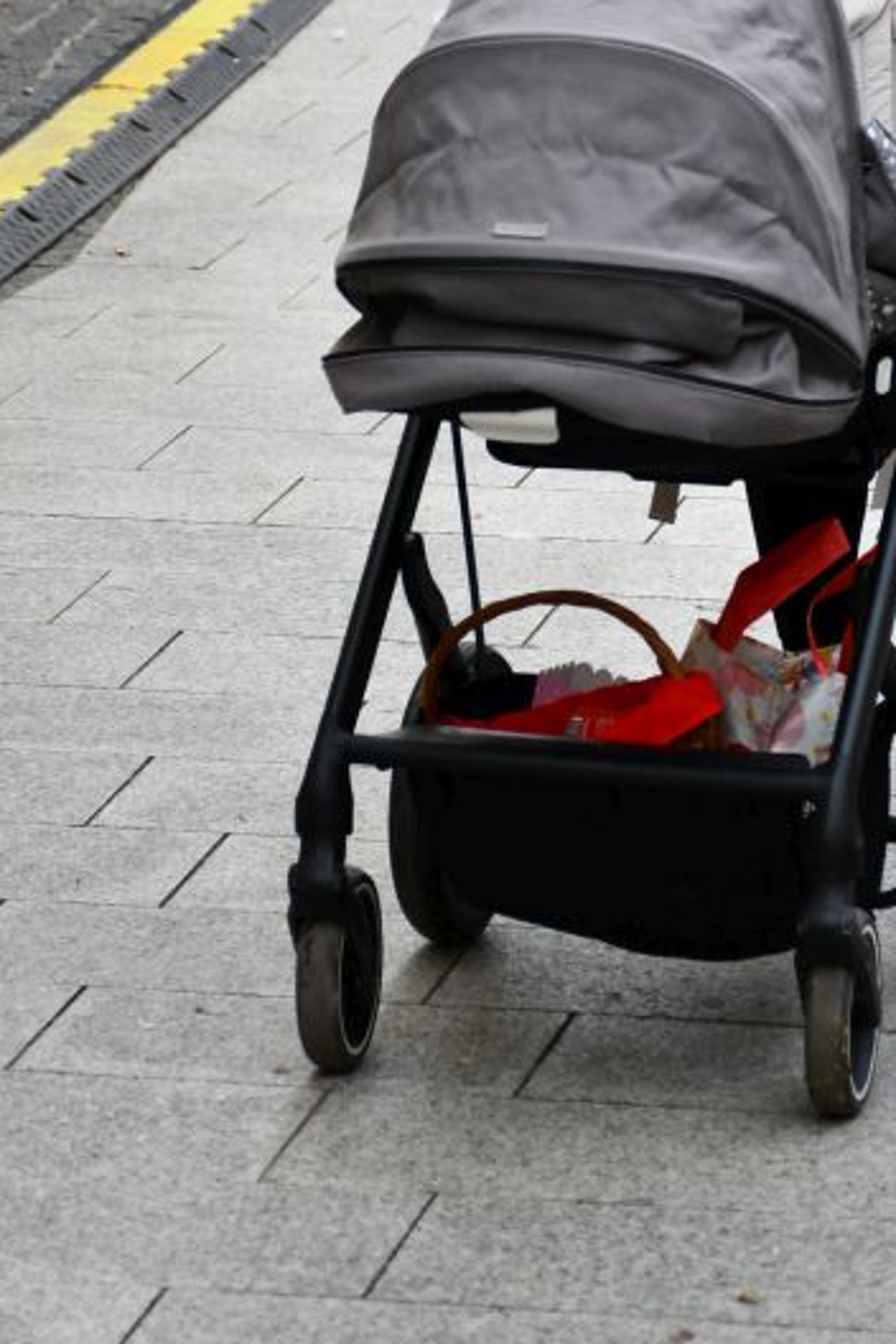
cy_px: 160
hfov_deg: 7.2
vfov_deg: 10.7
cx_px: 685
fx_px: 7130
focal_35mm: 191
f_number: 5.6
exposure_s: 1/250
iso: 320
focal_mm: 70
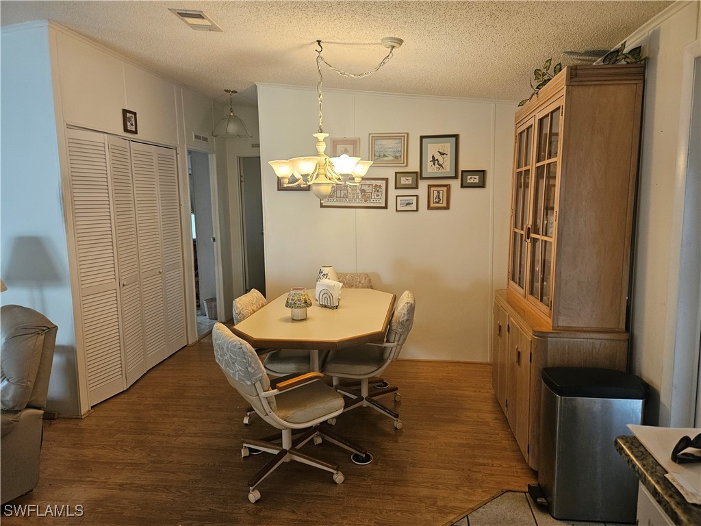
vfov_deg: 58.9
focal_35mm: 23
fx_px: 466
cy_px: 263
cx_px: 350
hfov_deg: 73.9
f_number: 1.8
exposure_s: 1/120
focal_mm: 5.4
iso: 200
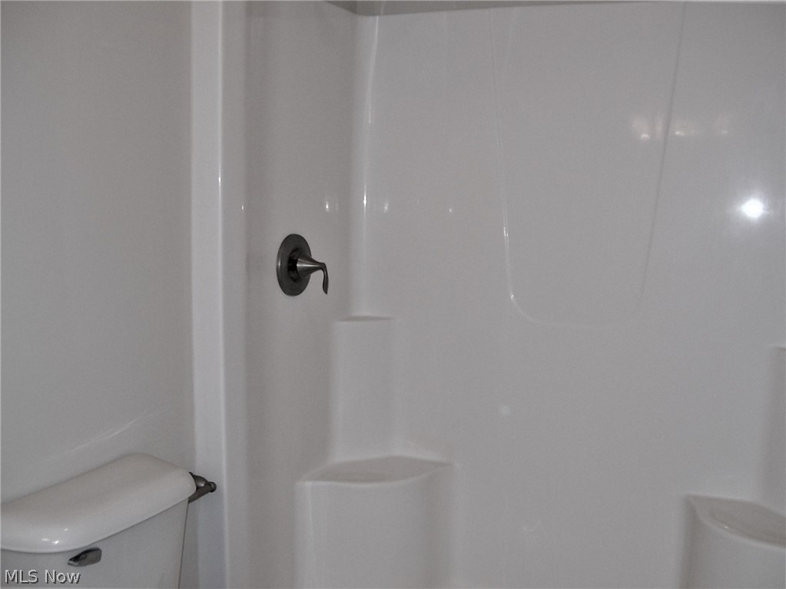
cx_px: 393
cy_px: 294
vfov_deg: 39.6
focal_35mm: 36
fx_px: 817
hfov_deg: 51.4
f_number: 2.7
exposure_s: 1/60
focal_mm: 6
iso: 80
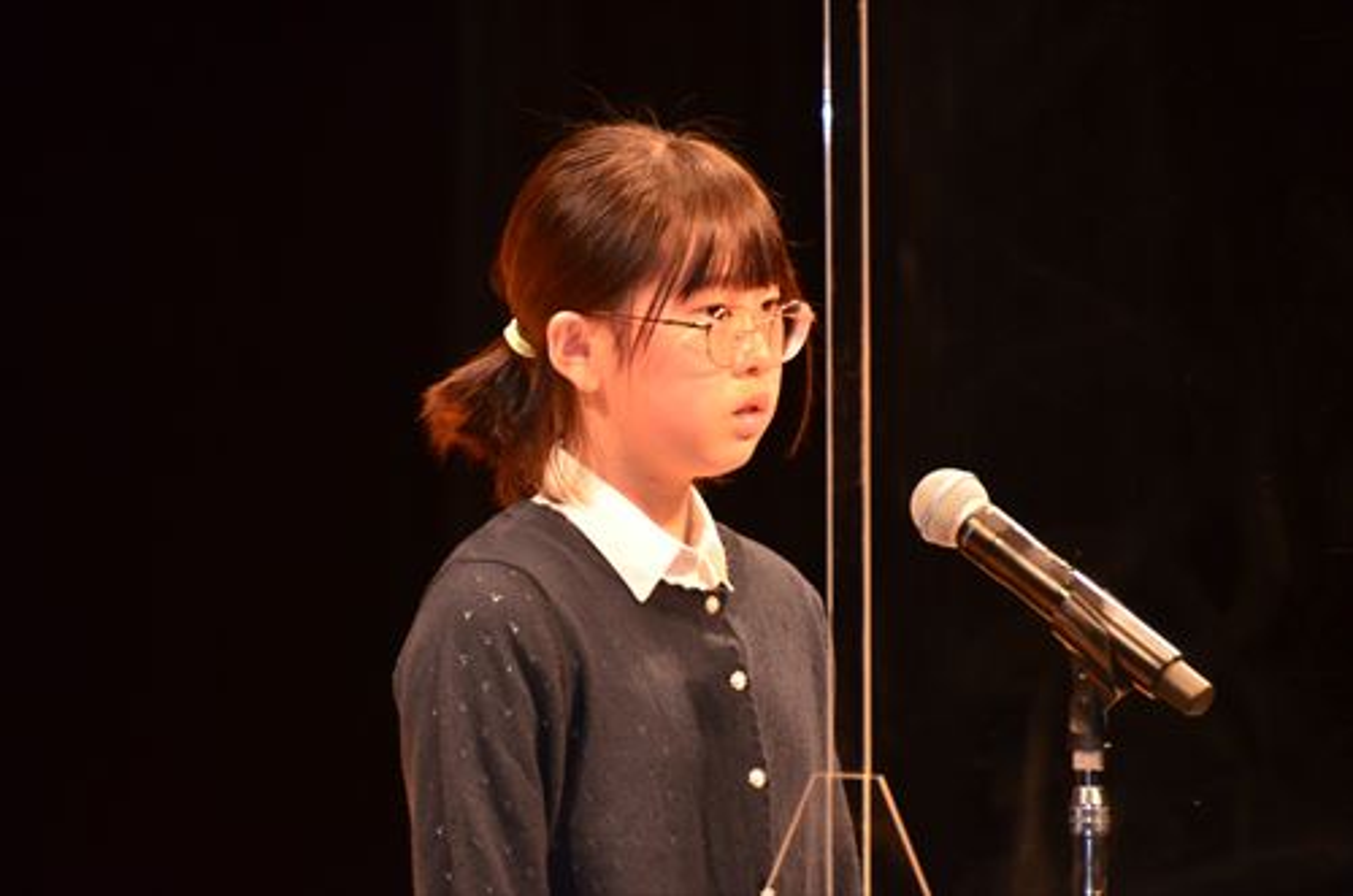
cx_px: 676
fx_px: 14062
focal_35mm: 375
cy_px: 448
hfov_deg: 5.5
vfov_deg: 3.6
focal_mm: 250
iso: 1600
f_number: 5.6
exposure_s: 1/80
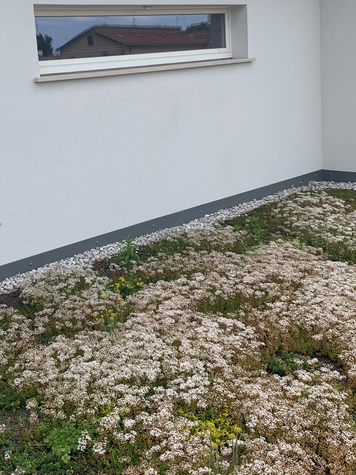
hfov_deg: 31.2
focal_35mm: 46
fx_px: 631
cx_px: 108
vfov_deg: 41.1
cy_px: 190
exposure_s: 1/1560
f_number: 1.8
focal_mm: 4.25
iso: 25
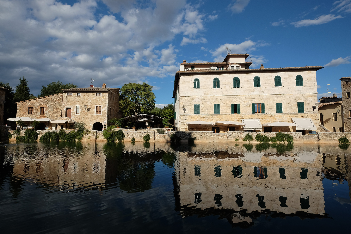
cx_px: 176
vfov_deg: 67.4
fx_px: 175
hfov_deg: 90.0
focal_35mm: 18
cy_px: 117
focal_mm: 12
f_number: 8
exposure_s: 1/1250
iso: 400
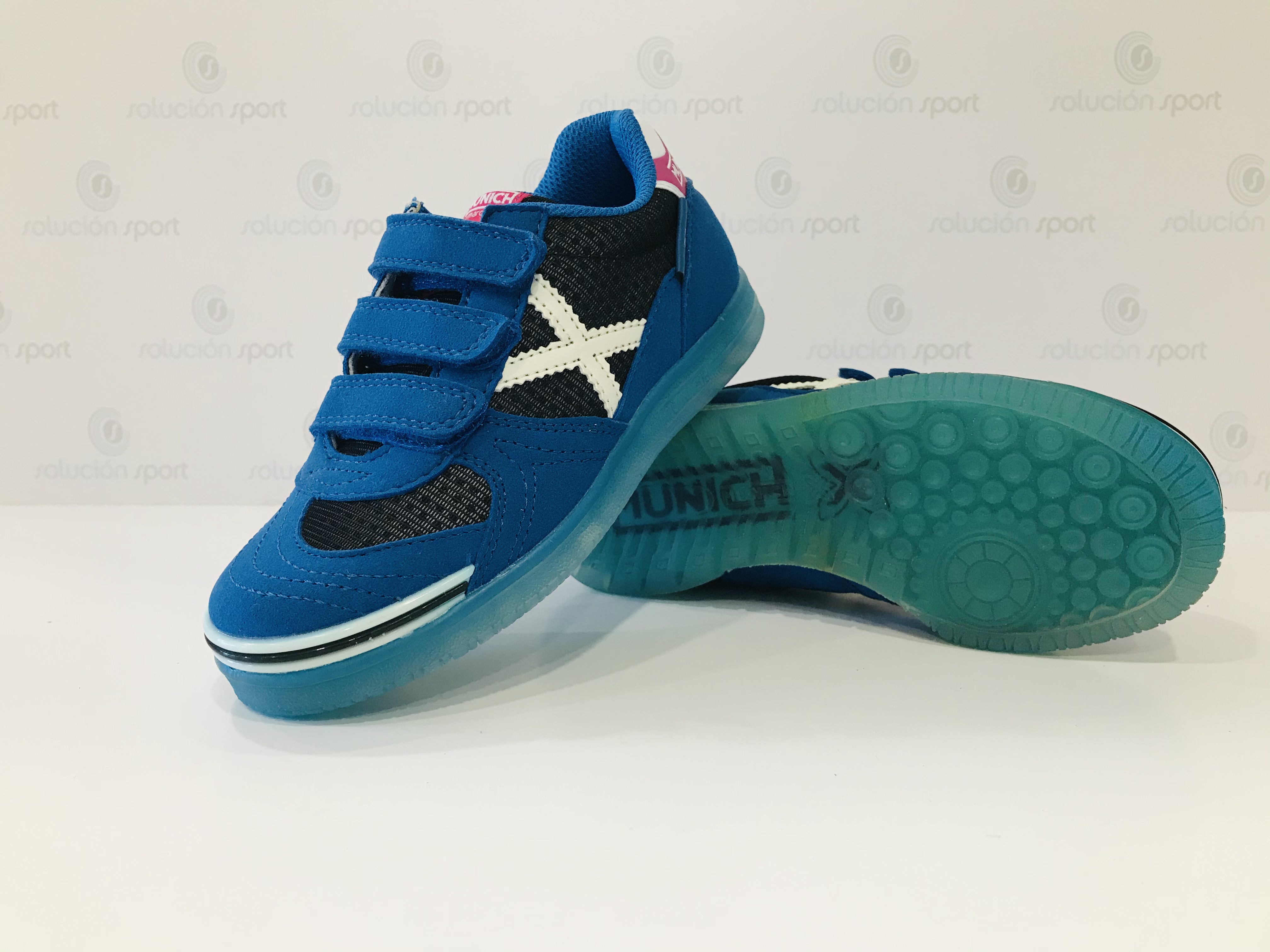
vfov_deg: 49.7
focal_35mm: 28
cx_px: 635
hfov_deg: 63.4
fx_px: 1027
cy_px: 476
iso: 25
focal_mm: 3.99
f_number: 1.8
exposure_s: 1/33
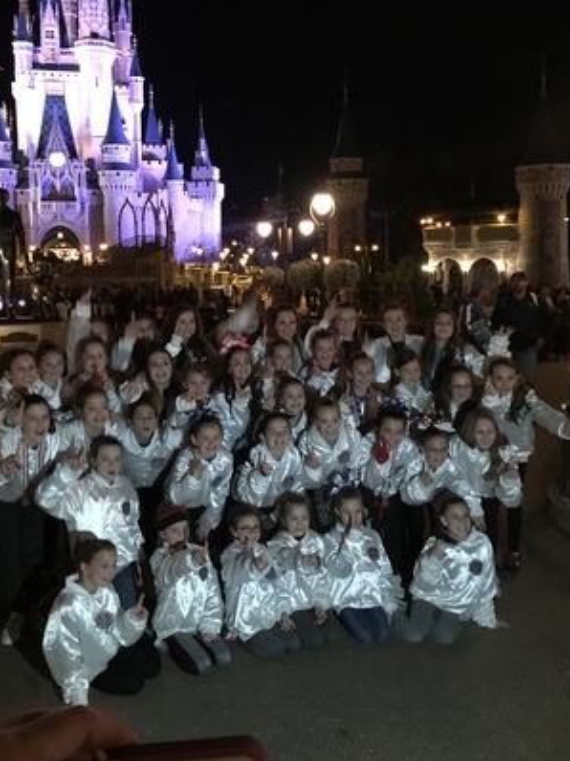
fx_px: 769
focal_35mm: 35
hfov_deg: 40.6
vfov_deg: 52.4
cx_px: 245
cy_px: 321
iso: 200
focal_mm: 4.15
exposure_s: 1/4
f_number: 2.2
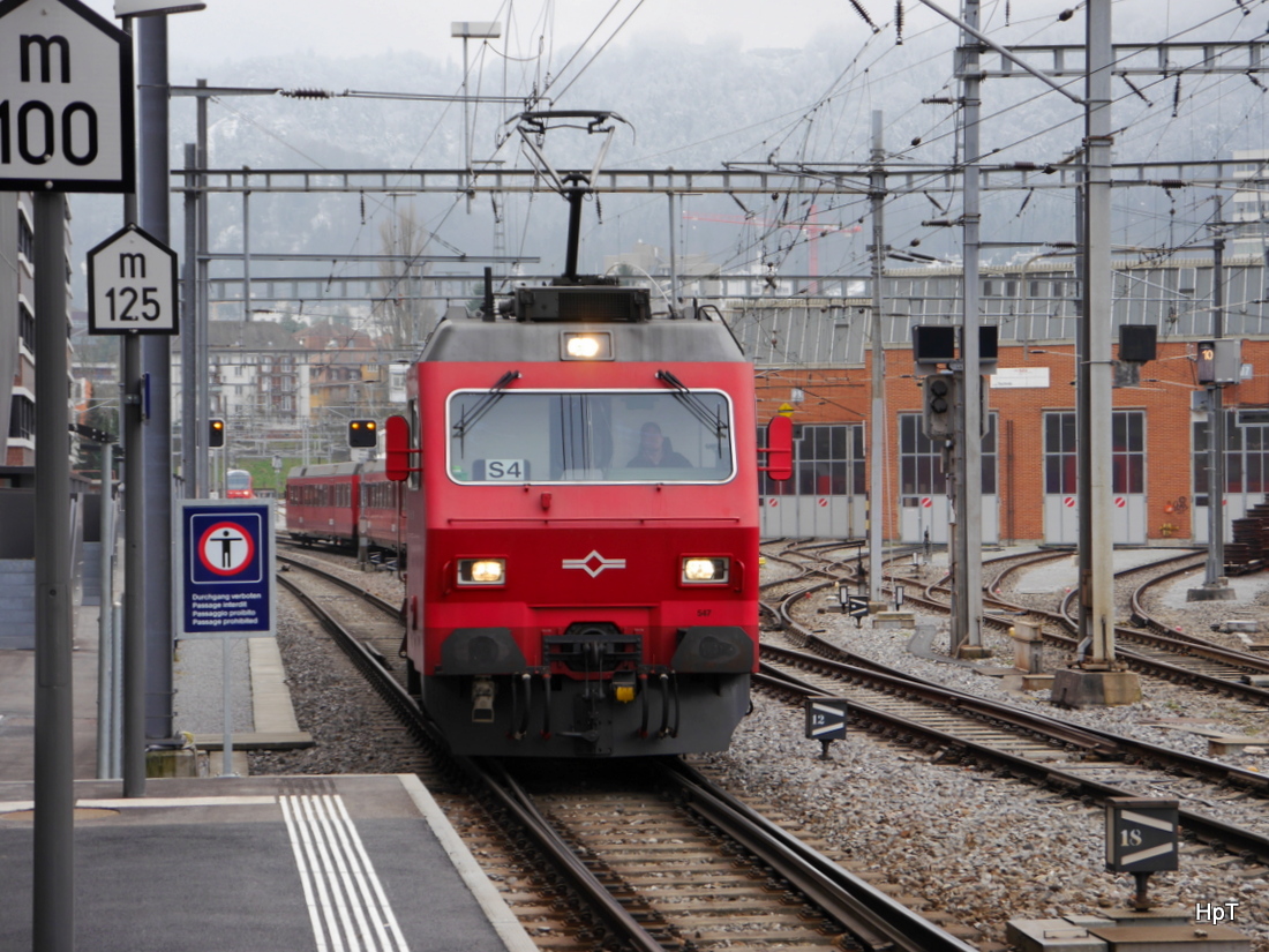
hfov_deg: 23.3
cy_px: 476
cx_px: 634
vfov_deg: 17.6
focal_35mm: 84
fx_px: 3079
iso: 160
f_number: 5.6
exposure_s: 1/160
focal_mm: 42
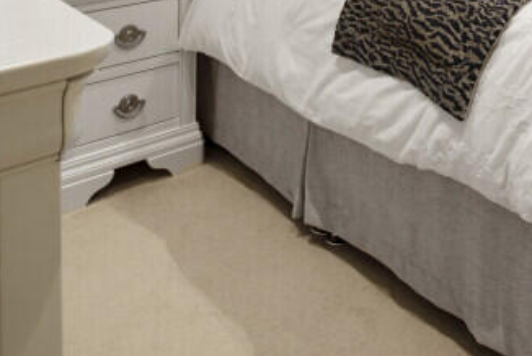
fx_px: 695
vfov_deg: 22.7
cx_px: 531
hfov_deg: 37.5
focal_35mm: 47
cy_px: -195
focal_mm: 15
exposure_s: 1/8
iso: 100
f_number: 8
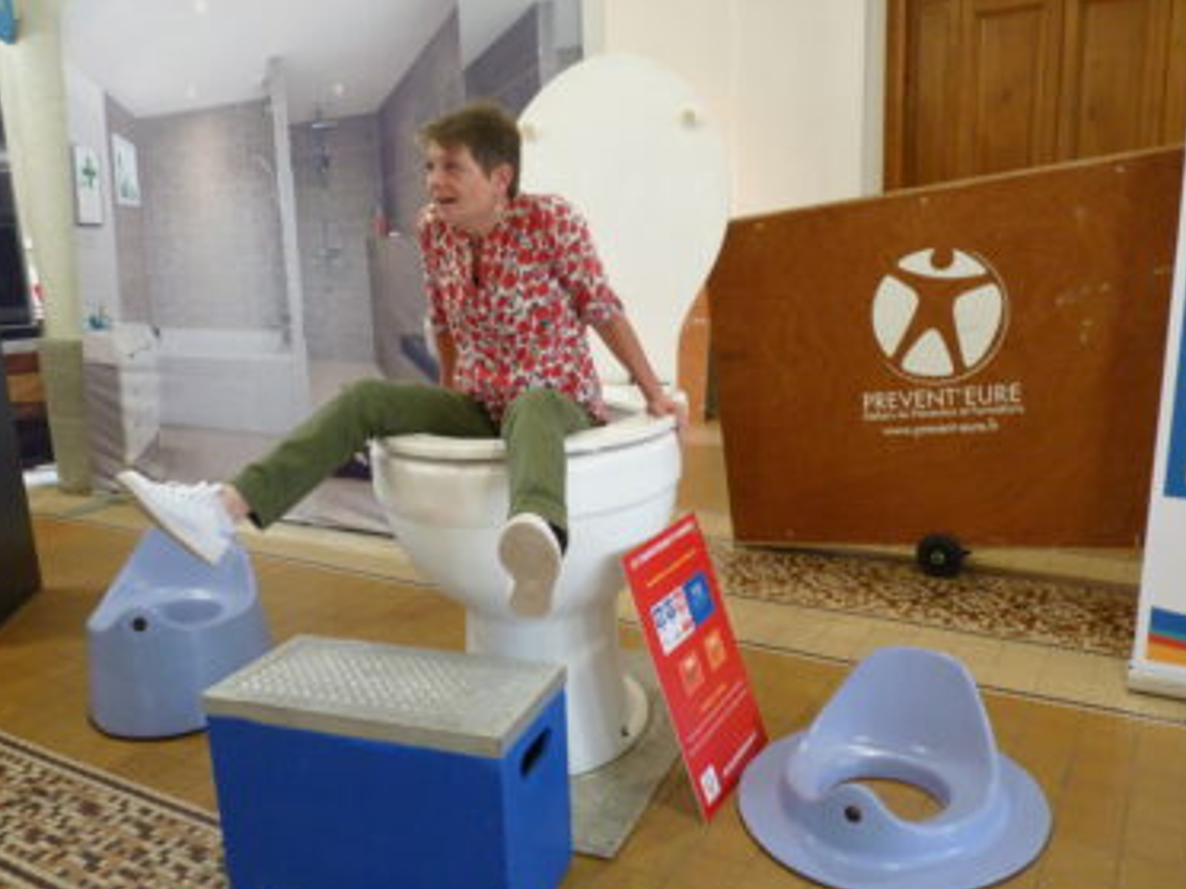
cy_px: 472
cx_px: 593
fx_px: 994
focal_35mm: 29
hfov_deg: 61.7
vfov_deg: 48.2
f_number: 2.8
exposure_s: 1/30
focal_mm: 4.8
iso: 320
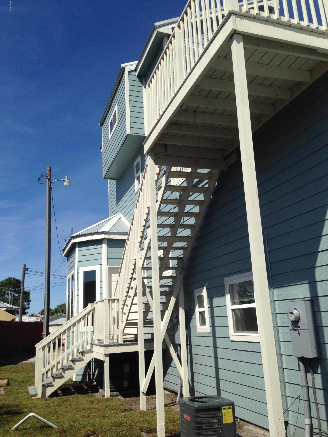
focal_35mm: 33
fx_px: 417
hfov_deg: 42.9
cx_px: 164
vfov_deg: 55.4
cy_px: 218
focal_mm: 4.12
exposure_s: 1/3012
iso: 50
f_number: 2.4
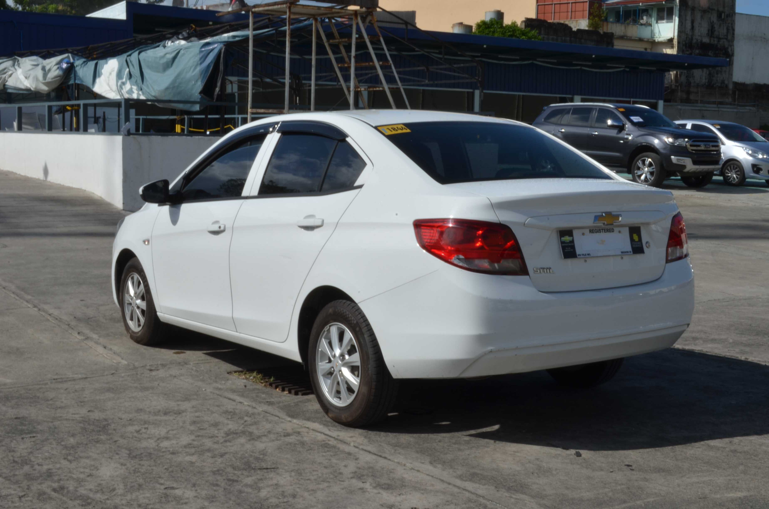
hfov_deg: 41.2
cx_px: 384
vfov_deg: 28.0
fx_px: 1023
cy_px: 254
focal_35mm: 48
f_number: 32
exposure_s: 1/25
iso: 100
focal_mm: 32
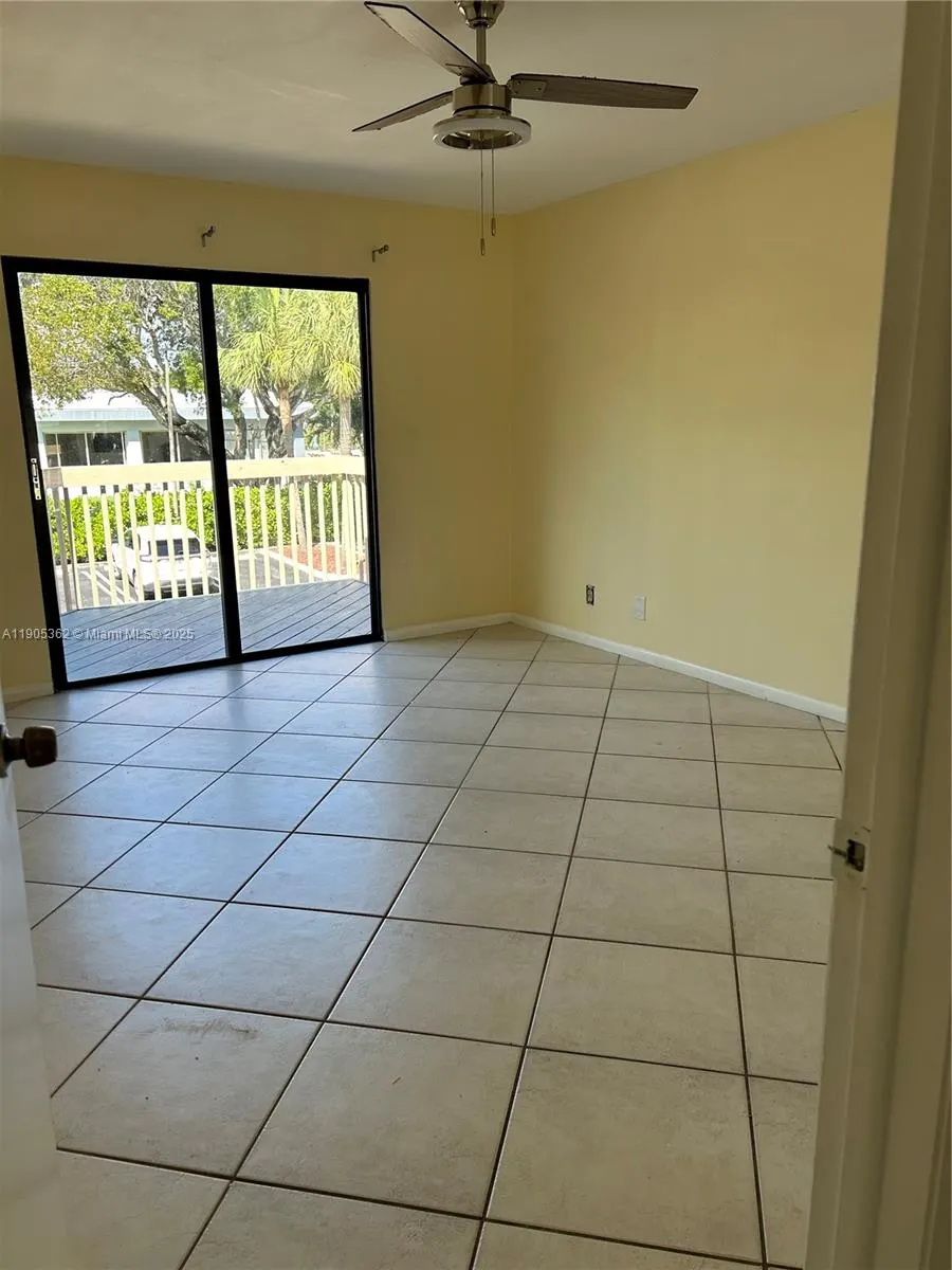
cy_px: 635
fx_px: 953
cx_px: 476
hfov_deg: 53.1
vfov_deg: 67.3
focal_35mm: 26
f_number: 1.5
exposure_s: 1/388
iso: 50
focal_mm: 5.7
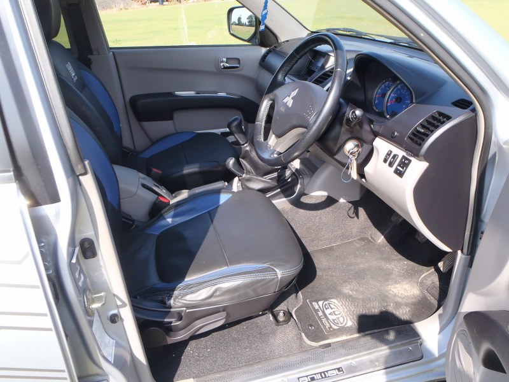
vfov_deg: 49.7
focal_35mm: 28
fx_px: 412
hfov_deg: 63.4
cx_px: 254
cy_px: 191
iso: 80
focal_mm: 5
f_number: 4.5
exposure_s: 1/100
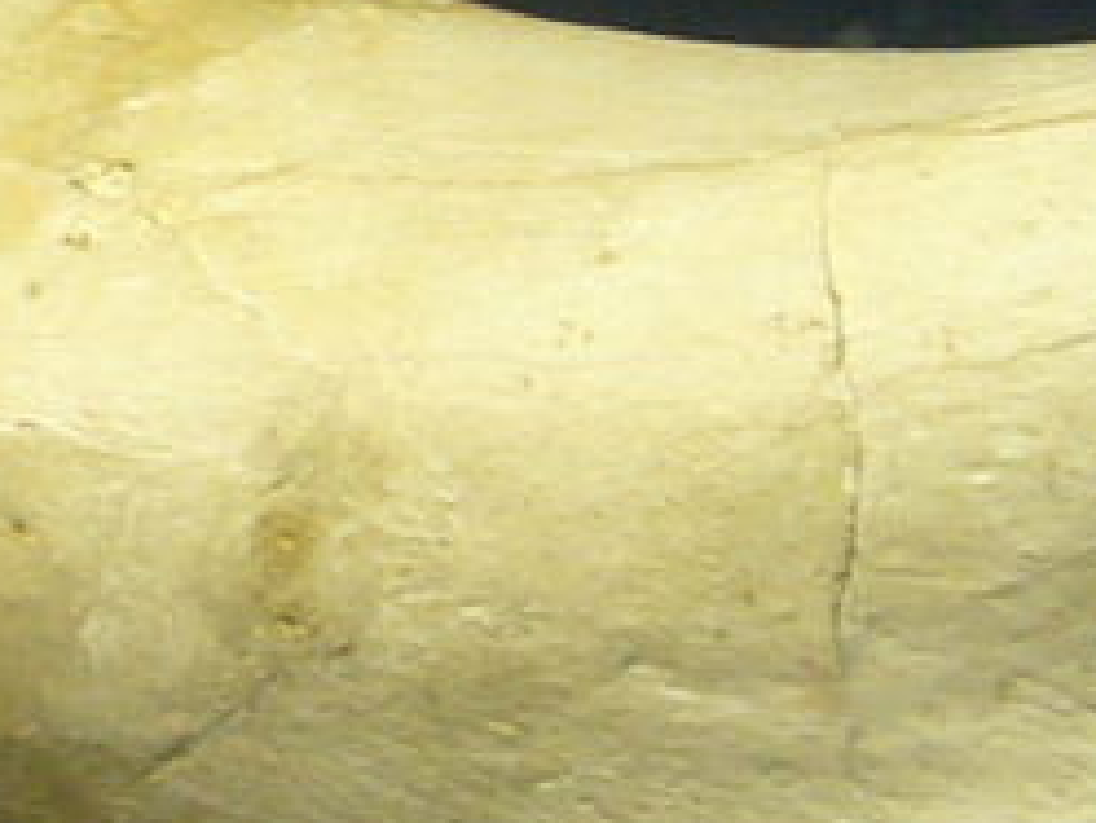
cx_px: -180
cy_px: 431
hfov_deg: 10.8
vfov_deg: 8.3
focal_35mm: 180
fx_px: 5702
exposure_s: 1/25
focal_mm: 4.6
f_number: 2.8
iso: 100
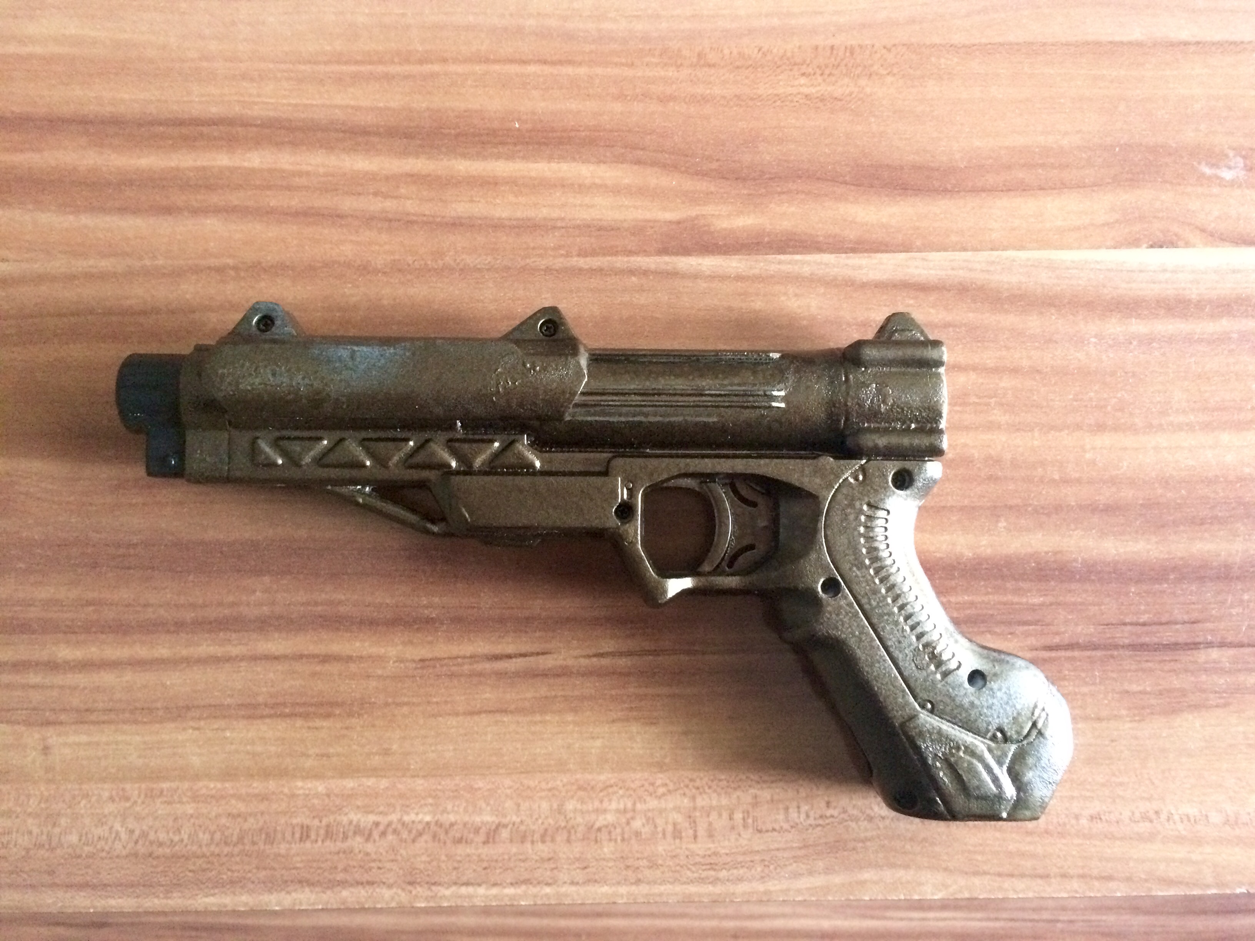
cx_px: 628
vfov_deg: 48.2
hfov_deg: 61.7
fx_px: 1051
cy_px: 470
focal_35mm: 29
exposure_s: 1/17
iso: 400
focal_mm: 4.15
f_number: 2.2
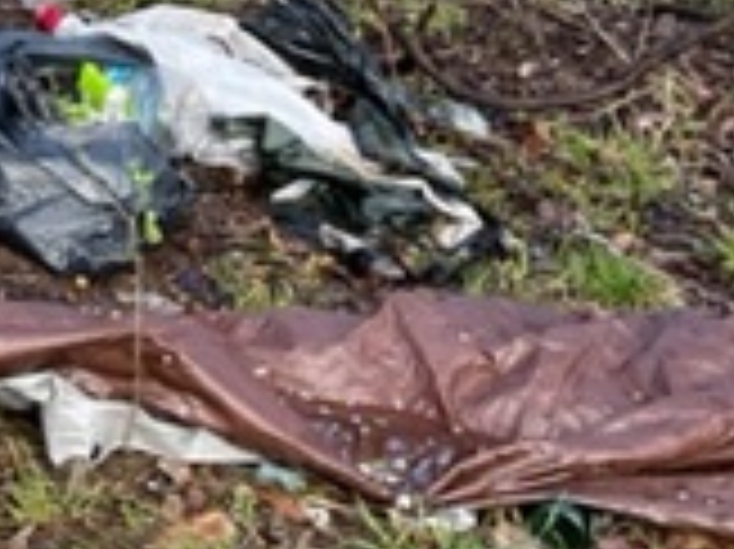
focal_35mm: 102
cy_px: -396
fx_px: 2161
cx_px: -383
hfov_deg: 17.3
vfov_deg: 13.2
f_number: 1.6
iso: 32
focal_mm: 5.1
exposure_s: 1/239
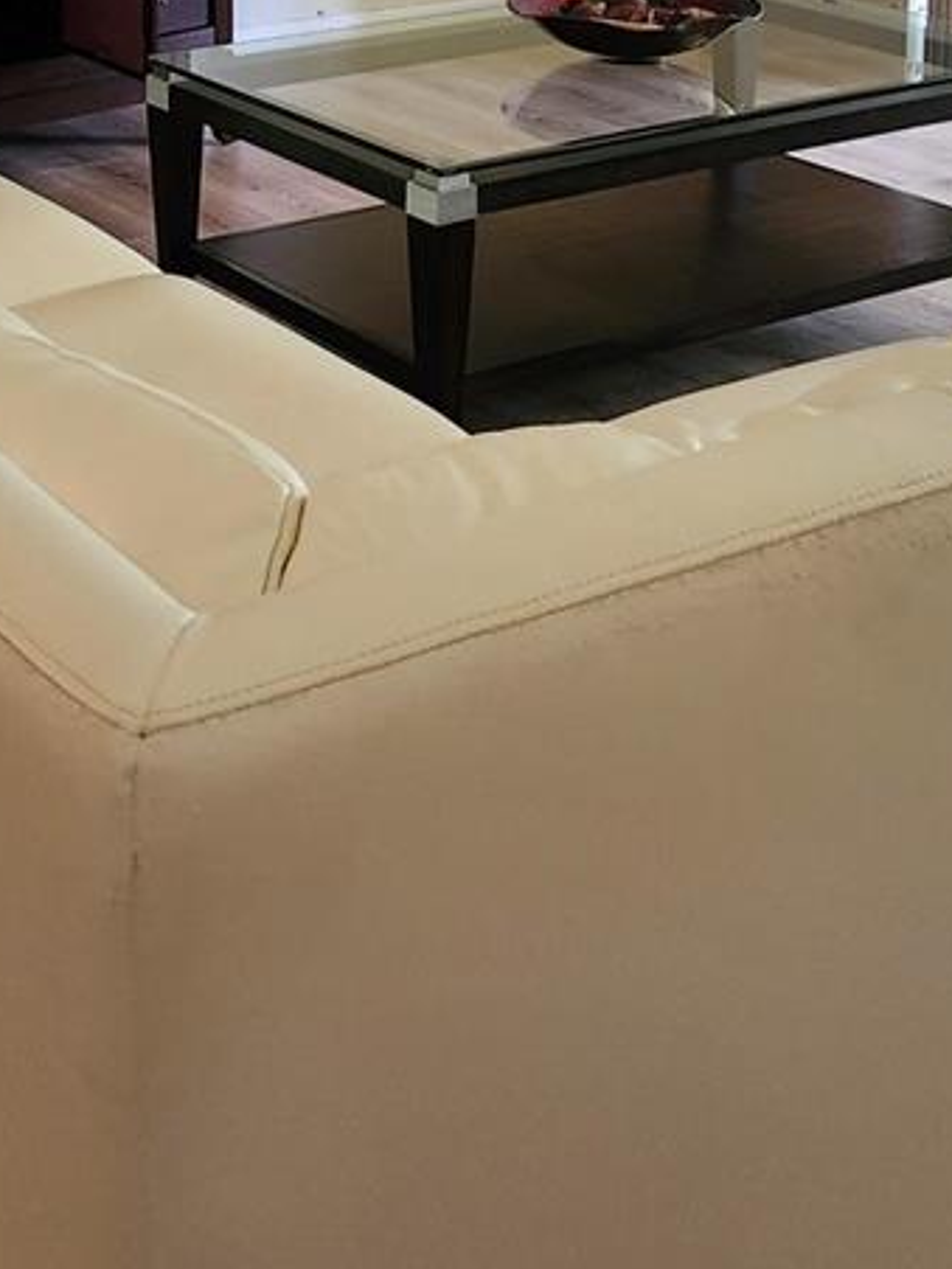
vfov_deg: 29.1
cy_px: -79
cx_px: 278
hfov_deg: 23.9
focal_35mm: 61
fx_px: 2237
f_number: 1.8
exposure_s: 1/60
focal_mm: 5.54
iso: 500
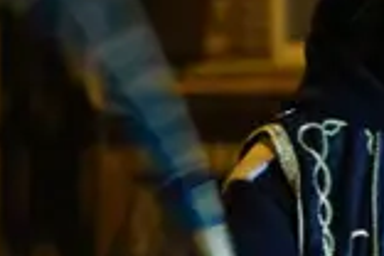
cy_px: 271
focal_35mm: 322
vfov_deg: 4.3
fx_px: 3434
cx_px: 665
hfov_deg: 6.3
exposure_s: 1/125
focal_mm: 57
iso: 3200
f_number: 2.8
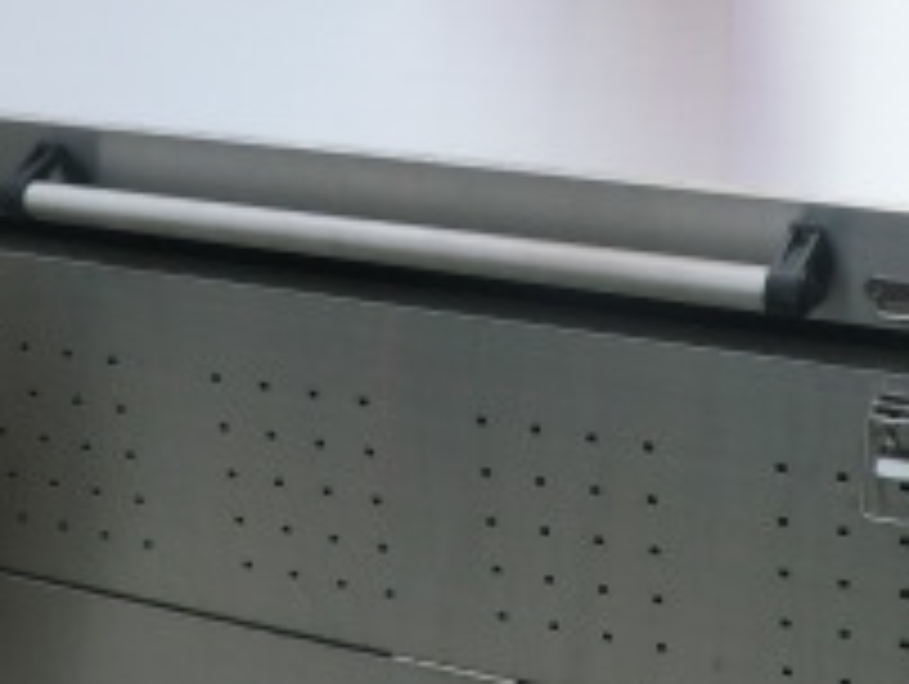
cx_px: 540
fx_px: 1998
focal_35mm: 76
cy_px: 284
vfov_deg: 19.4
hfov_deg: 25.6
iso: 80
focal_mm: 4.3
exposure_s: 1/250
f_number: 7.5
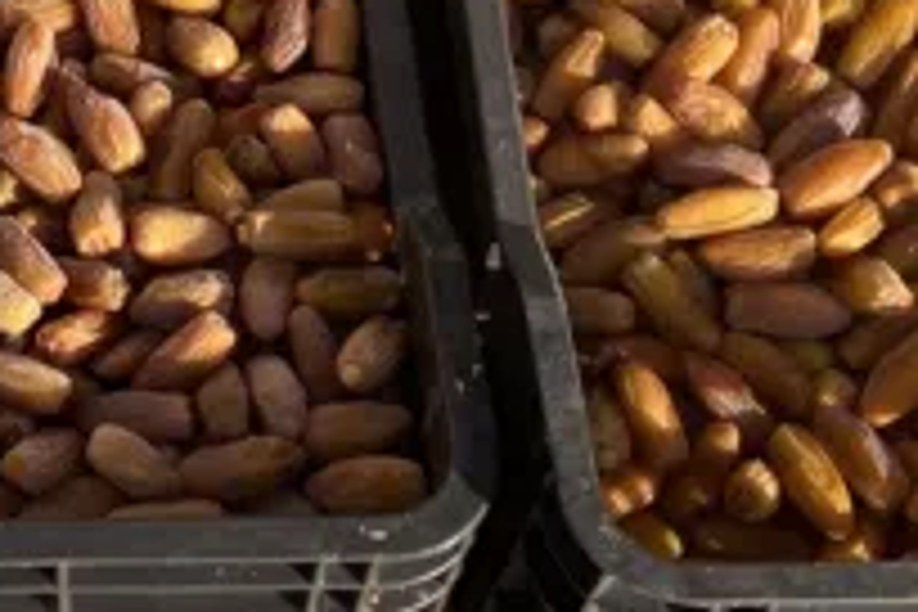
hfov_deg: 22.9
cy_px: 153
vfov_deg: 16.0
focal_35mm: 85
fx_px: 2167
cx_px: -14
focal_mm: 4.25
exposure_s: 1/752
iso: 32
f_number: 1.8
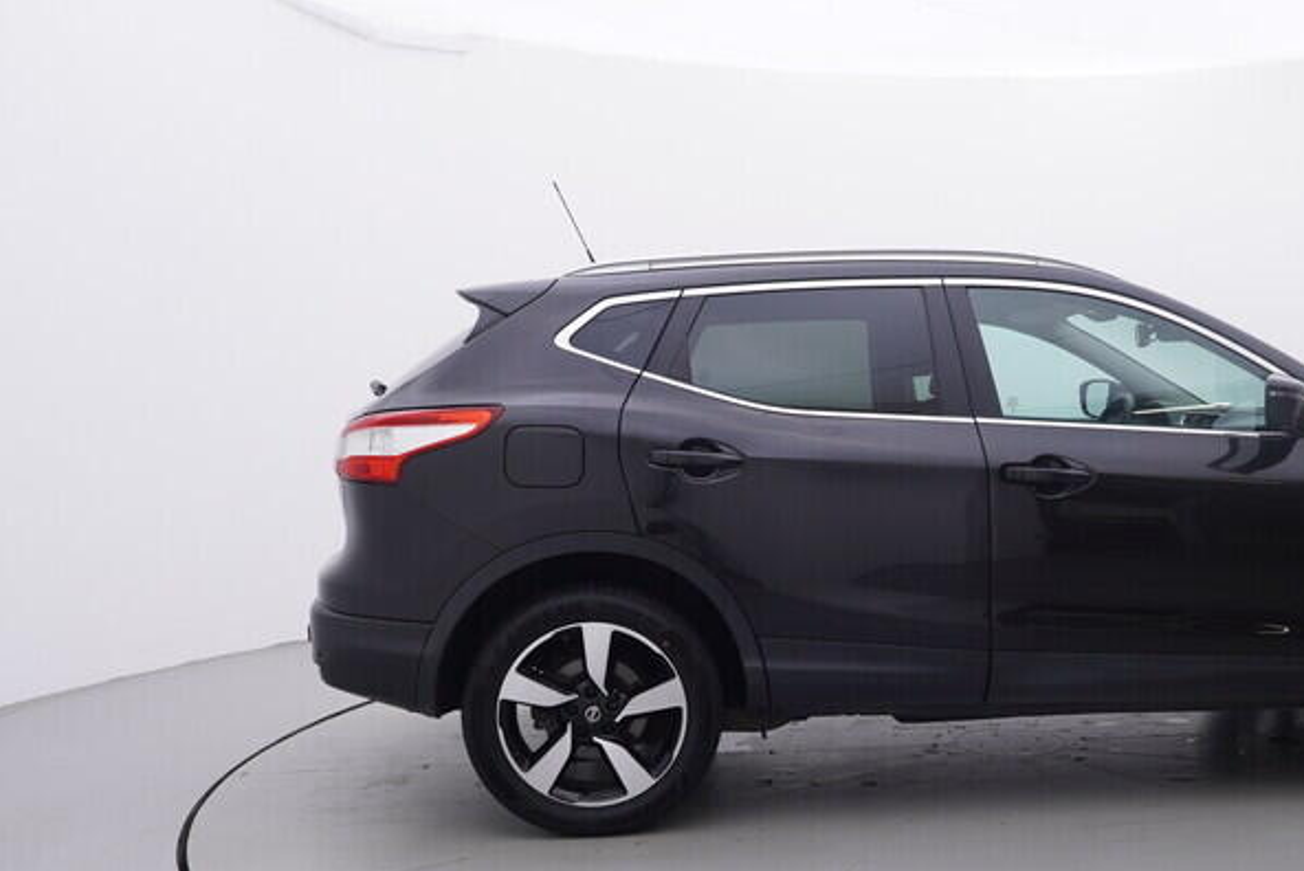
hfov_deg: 48.5
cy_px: 556
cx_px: 913
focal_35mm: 39
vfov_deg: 34.1
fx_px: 1408
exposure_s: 1/80
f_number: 5
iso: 200
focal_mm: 15
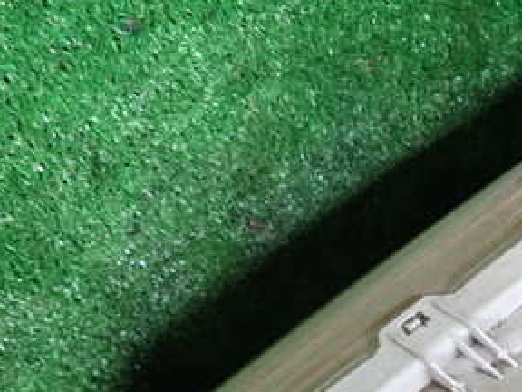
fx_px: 784
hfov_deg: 35.6
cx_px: 417
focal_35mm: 52
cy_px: 316
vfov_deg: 27.5
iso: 200
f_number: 2
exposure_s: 1/30
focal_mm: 4.5
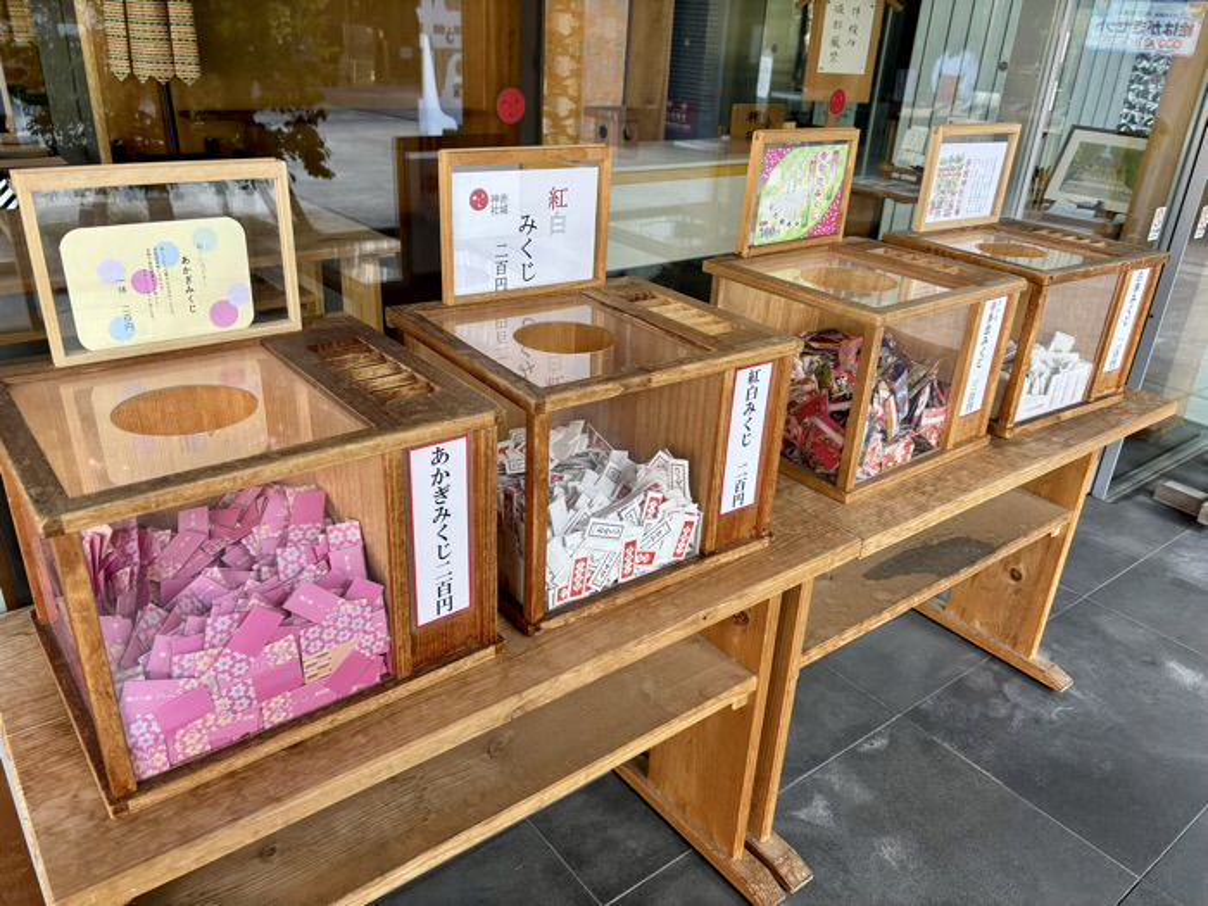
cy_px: 453
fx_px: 907
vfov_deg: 53.1
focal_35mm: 26
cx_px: 604
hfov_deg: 67.3
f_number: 1.6
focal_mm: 5.96
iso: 100
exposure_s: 1/121
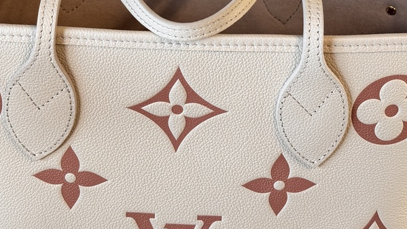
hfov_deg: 24.2
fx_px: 950
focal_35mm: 88
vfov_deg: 13.5
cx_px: 184
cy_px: -13
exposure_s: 1/53
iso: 80
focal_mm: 6.76
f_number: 1.78
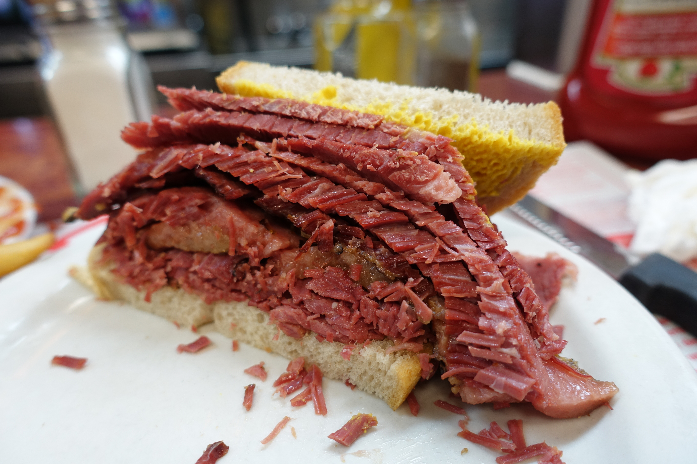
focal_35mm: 24
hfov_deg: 73.7
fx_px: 465
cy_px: 232
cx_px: 348
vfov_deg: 53.1
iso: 125
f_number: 2.5
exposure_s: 1/30
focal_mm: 8.8
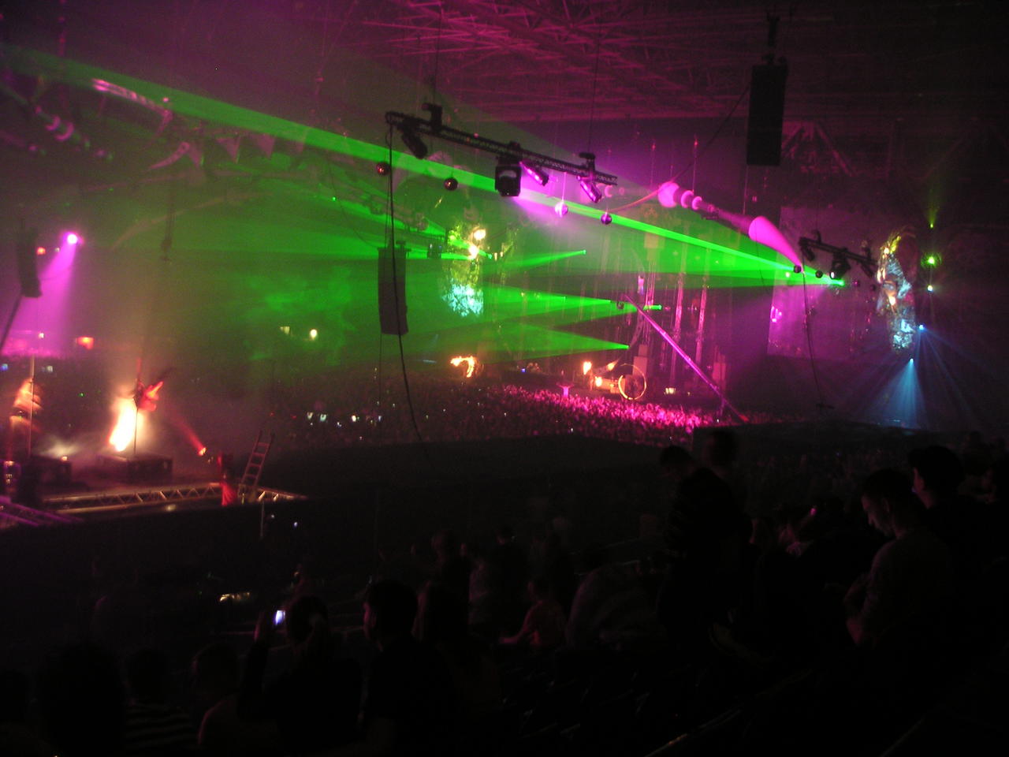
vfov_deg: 37.7
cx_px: 504
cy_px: 378
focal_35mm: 38
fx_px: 1108
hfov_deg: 49.0
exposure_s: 1/1.6
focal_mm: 6
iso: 100
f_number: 2.8
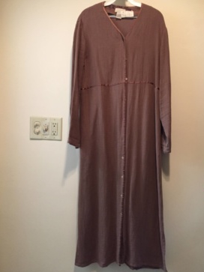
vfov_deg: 56.8
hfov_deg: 44.1
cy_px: 138
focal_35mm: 32
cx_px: 111
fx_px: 252
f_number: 2.2
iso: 250
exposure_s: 1/30
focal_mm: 4.15
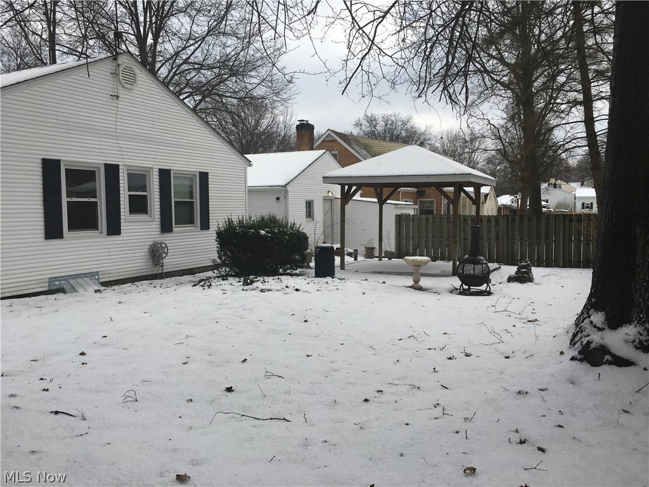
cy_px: 244
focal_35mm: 29
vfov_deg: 48.2
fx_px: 544
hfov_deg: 61.7
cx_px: 324
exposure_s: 1/1221
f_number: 2.2
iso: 25
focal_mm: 4.15
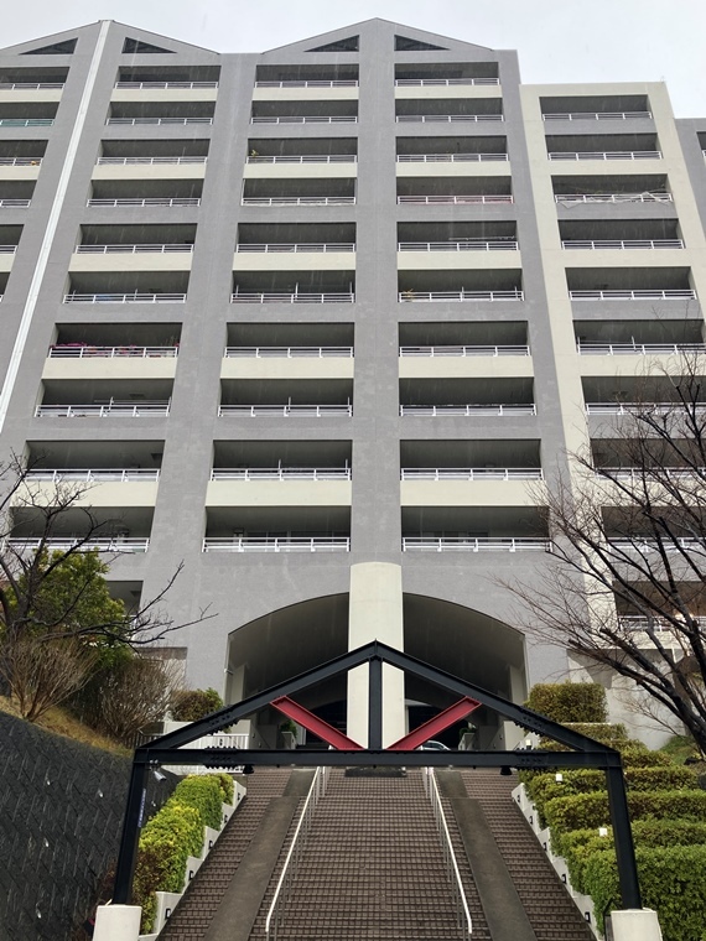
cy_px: 470
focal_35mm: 28
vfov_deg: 63.4
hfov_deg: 49.7
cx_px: 353
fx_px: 761
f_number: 1.8
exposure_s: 1/121
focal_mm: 3.99
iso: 50
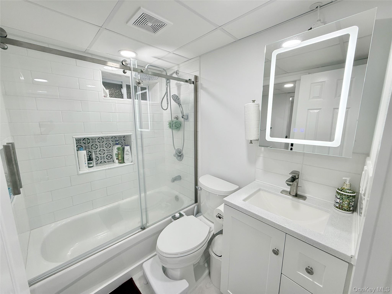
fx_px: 159
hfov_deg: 102.1
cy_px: 147
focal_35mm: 14
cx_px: 196
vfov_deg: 85.7
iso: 100
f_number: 2.2
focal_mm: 2.22
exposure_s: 1/120
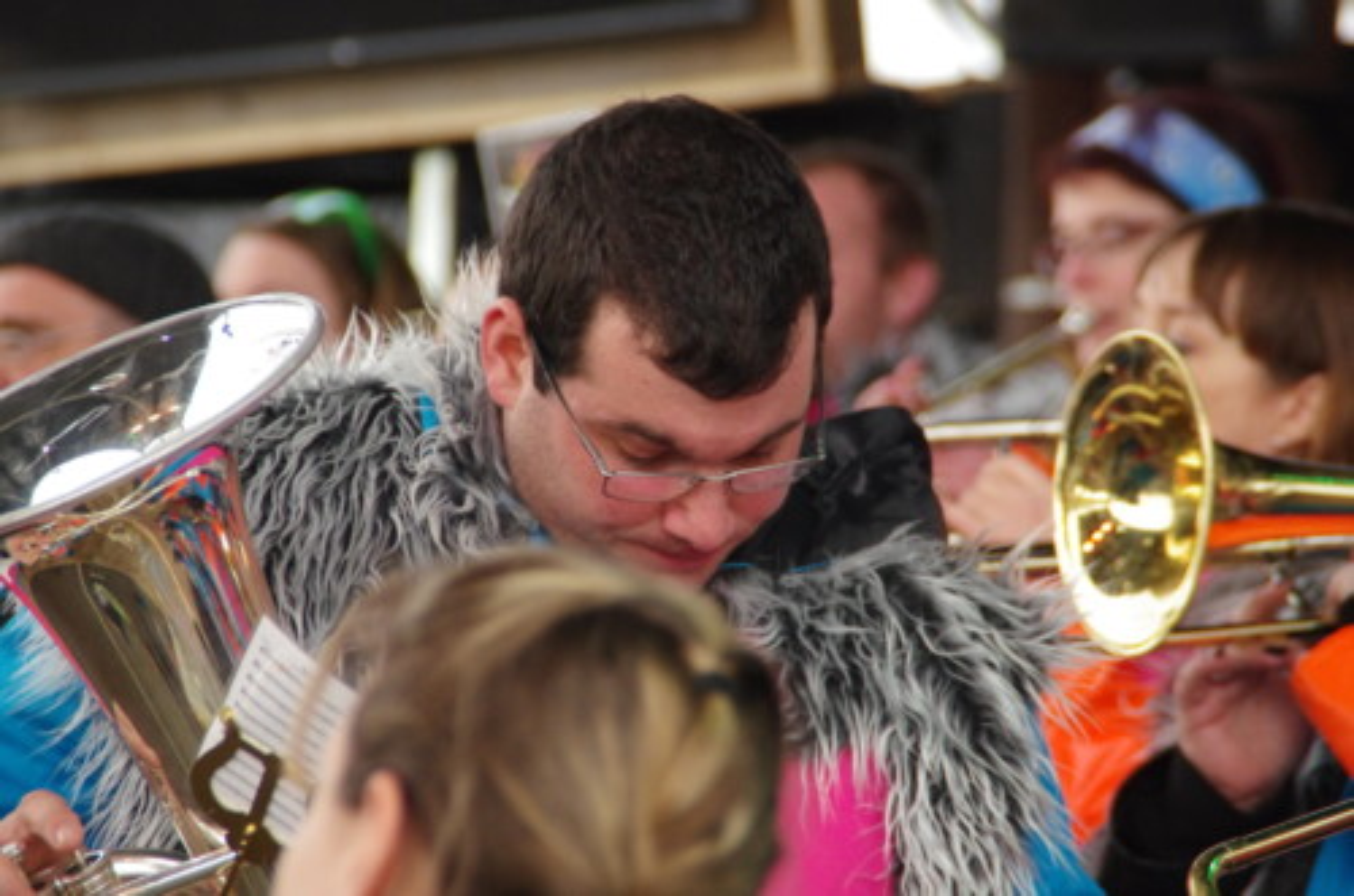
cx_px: 677
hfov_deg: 6.9
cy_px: 448
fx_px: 11258
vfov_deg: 4.6
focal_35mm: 300
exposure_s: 1/250
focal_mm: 200
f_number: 6.3
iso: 3200
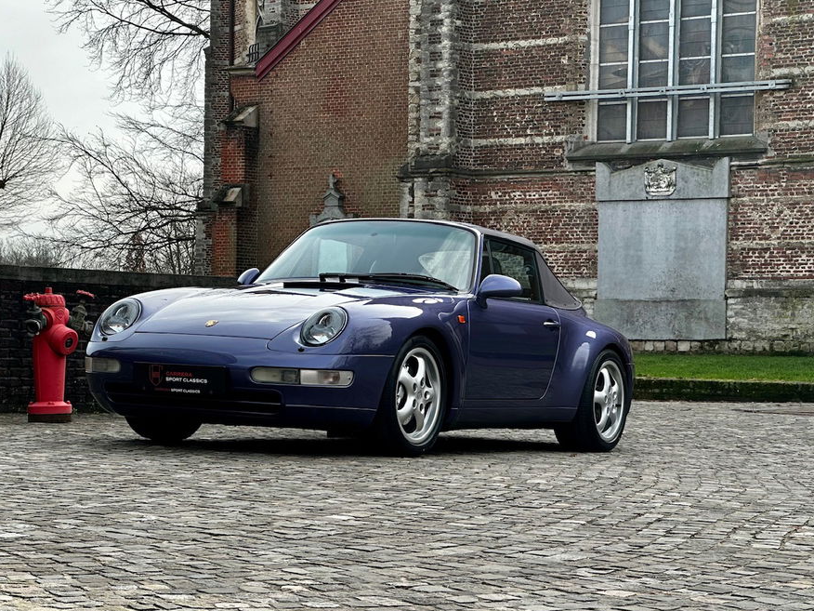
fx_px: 2116
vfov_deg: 16.4
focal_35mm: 90
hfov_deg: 21.8
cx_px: 368
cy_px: 342
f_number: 2.8
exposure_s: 1/288
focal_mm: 9
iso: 32
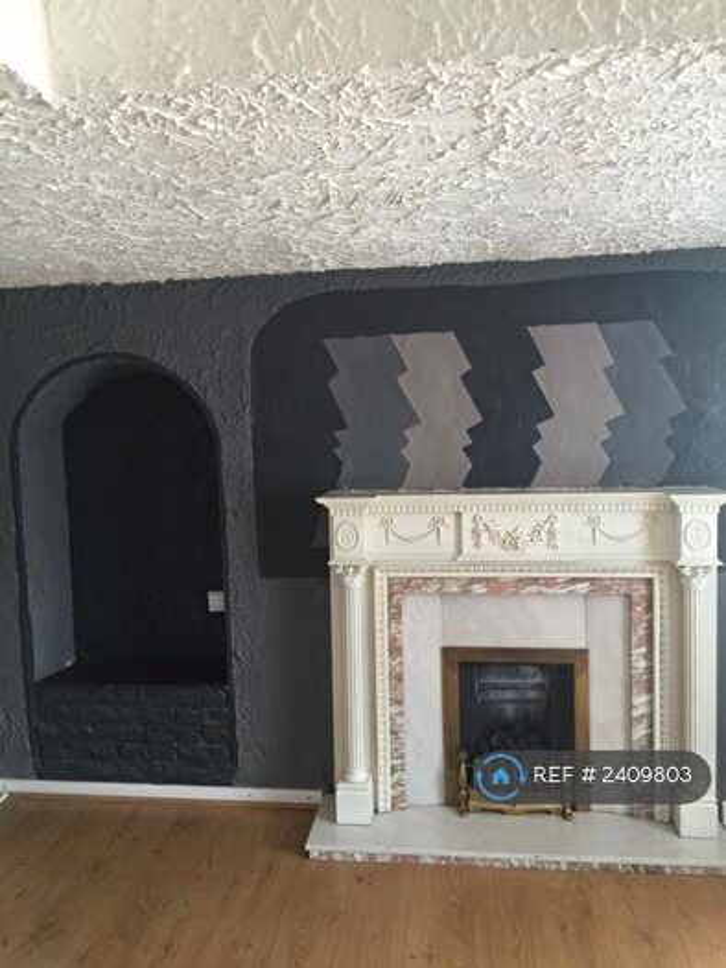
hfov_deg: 48.2
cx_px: 363
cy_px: 484
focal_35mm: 29
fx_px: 811
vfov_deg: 61.6
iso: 100
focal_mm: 4.15
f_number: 2.2
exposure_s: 1/17
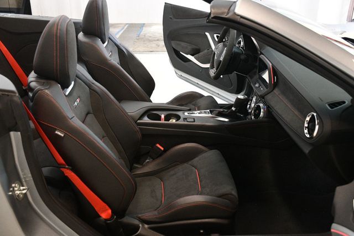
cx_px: 177
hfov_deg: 53.2
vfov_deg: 36.8
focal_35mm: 36
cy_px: 118
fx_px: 354
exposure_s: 1/125
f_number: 3.8
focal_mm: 24
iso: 2800
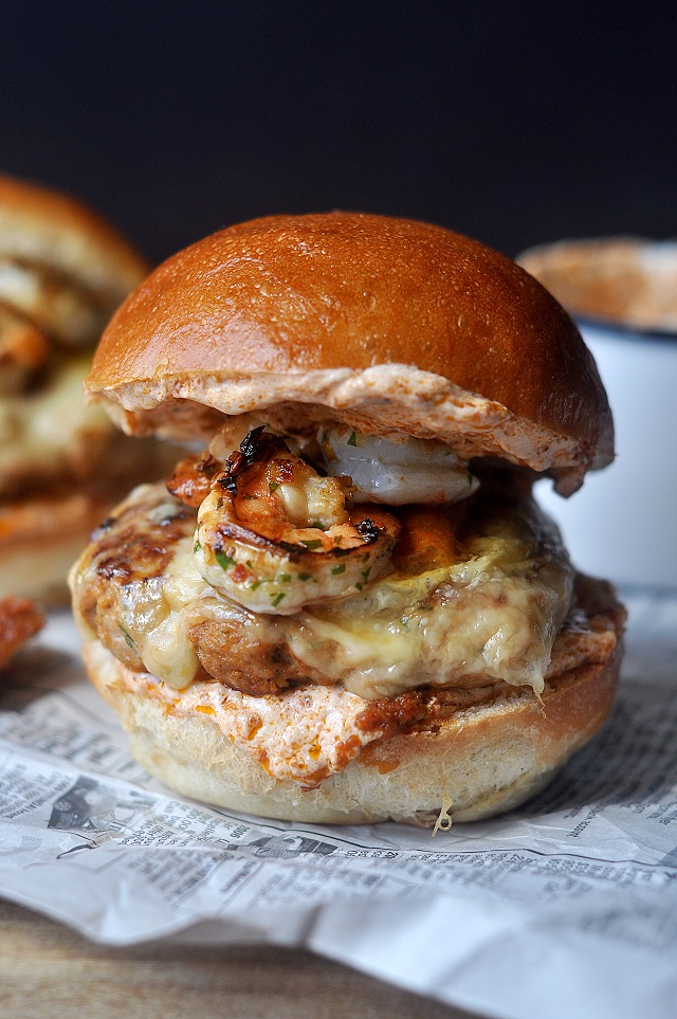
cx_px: 338
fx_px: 2120
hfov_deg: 18.1
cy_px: 510
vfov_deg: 27.0
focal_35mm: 75
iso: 125
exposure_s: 1/80
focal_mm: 50
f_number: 3.2
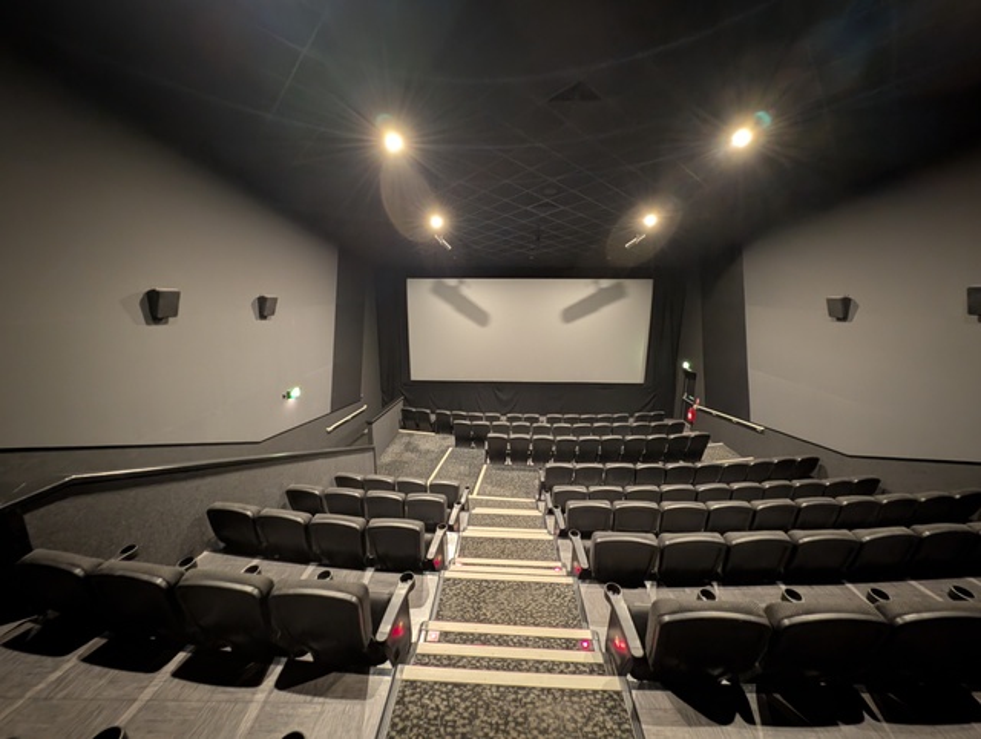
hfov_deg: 110.5
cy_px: 370
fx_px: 341
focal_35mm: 12
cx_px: 490
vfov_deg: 94.6
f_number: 1.95
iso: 682
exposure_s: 1/3.03
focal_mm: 2.23
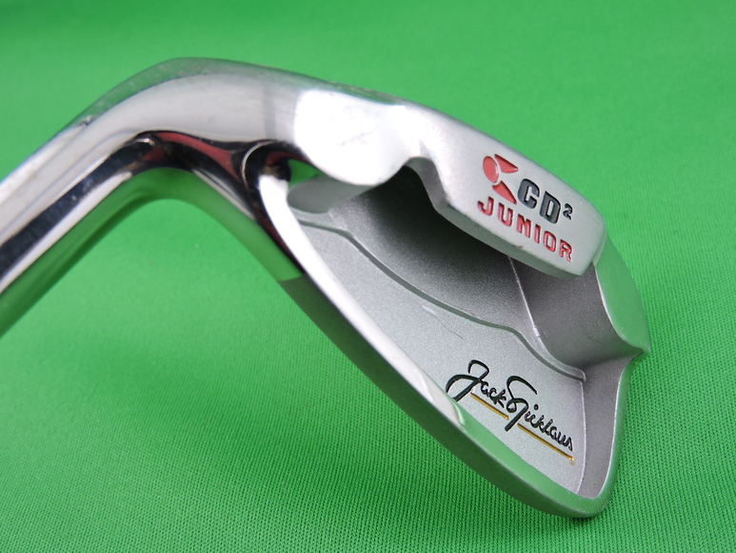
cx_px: 368
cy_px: 276
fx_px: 957
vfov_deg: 32.2
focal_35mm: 45
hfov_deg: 42.1
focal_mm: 8.1
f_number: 4
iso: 160
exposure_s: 1/30
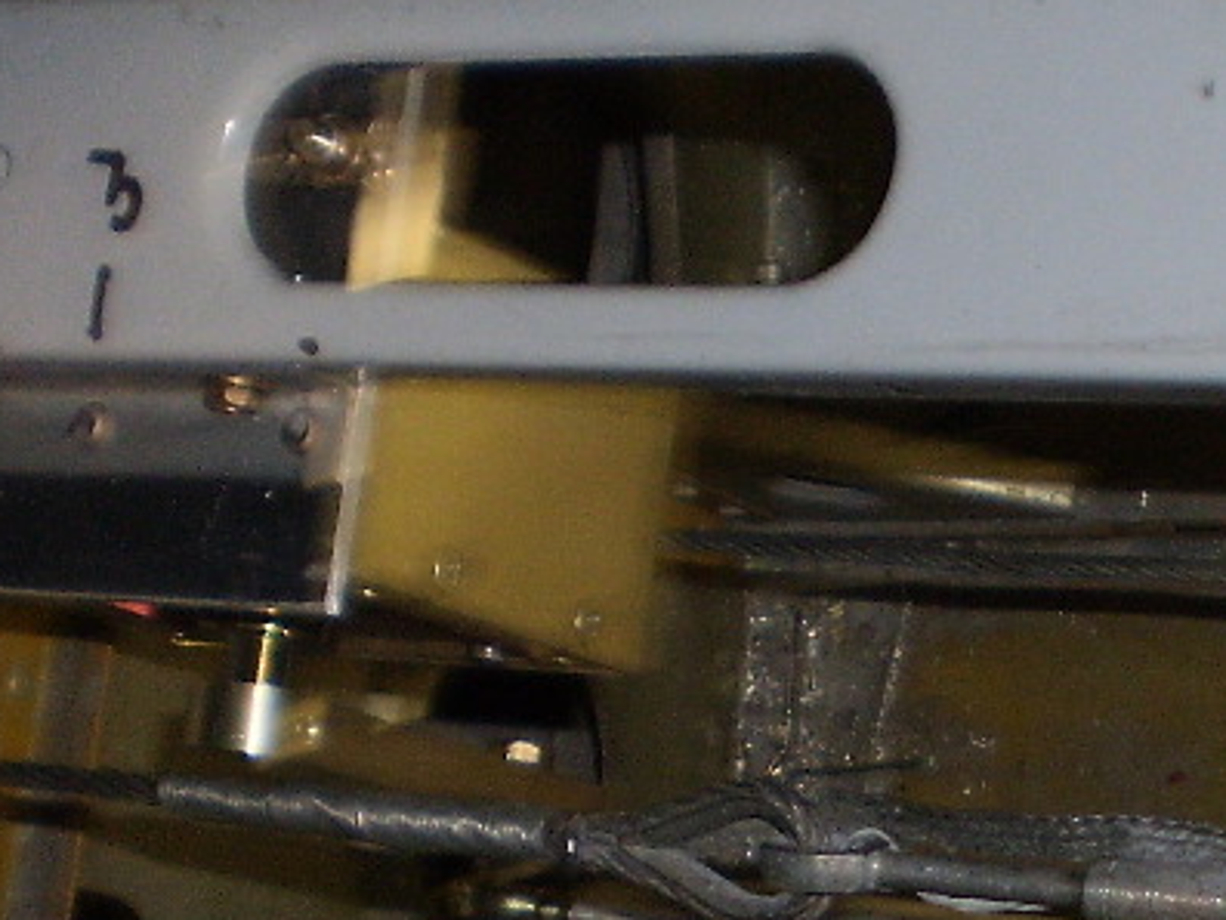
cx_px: 1170
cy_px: 1034
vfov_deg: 12.5
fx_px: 4110
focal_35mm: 116
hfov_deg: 16.7
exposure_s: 1/30
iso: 125
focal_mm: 6.3
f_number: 3.1
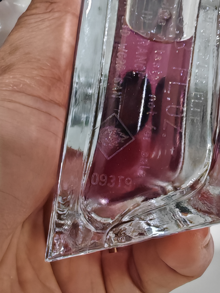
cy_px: 146
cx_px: 110
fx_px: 449
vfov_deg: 36.2
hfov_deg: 27.5
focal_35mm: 53
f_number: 2.2
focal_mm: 1.96
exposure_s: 1/25
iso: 1000
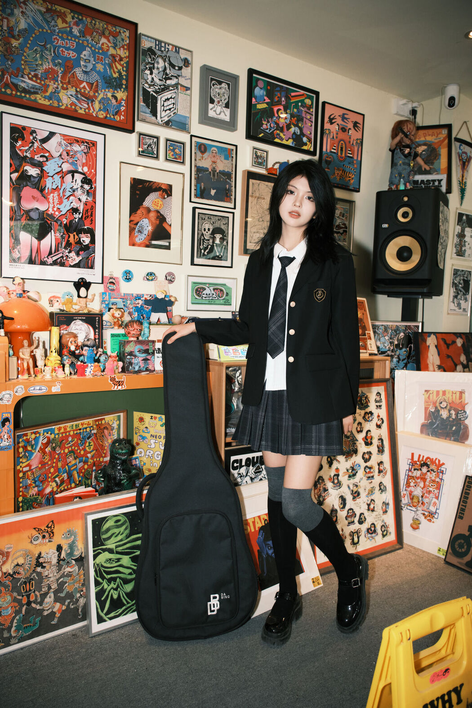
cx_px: 236
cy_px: 354
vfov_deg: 67.4
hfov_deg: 47.9
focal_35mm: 27
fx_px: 531
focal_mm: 18
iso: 1000
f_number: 3.2
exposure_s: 1/160
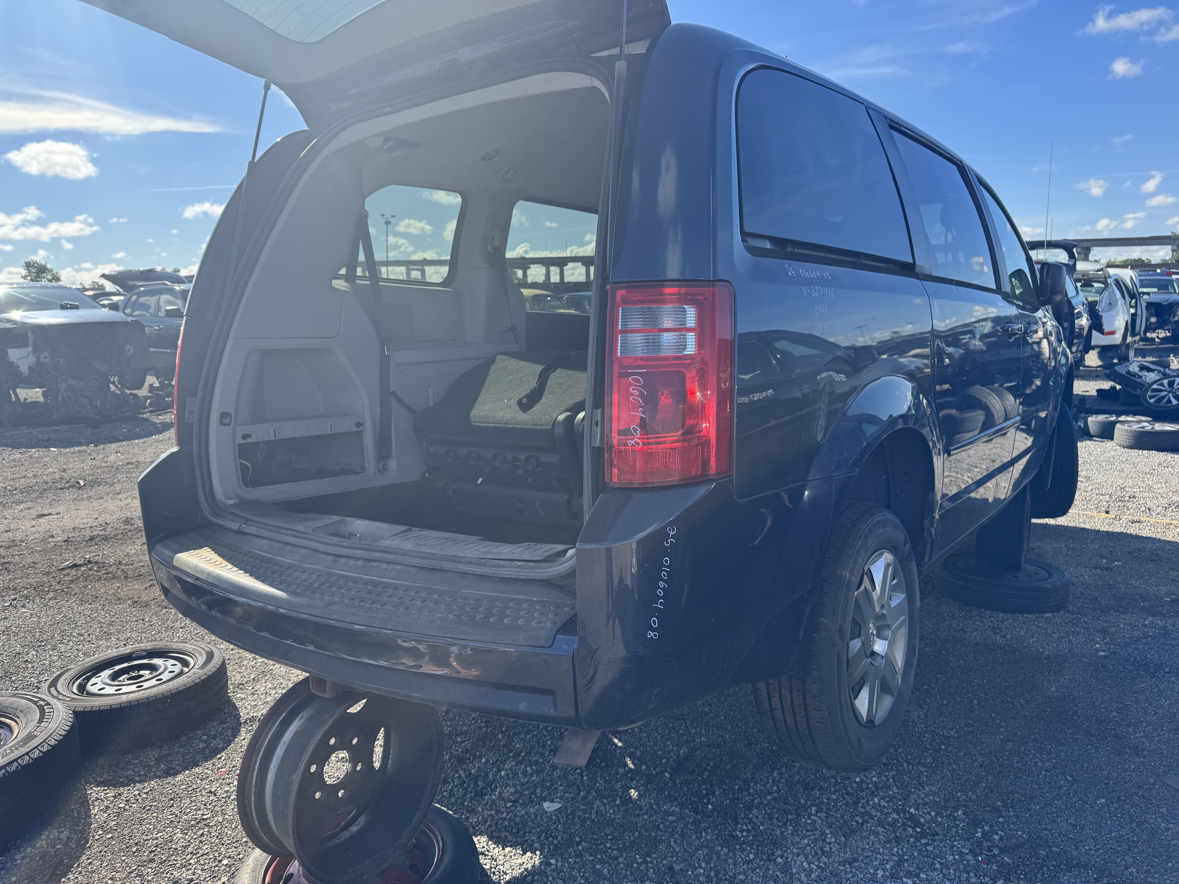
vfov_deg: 56.8
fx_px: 817
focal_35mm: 24
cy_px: 442
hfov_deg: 71.6
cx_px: 590
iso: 80
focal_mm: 6.76
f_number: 1.78
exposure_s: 1/1637
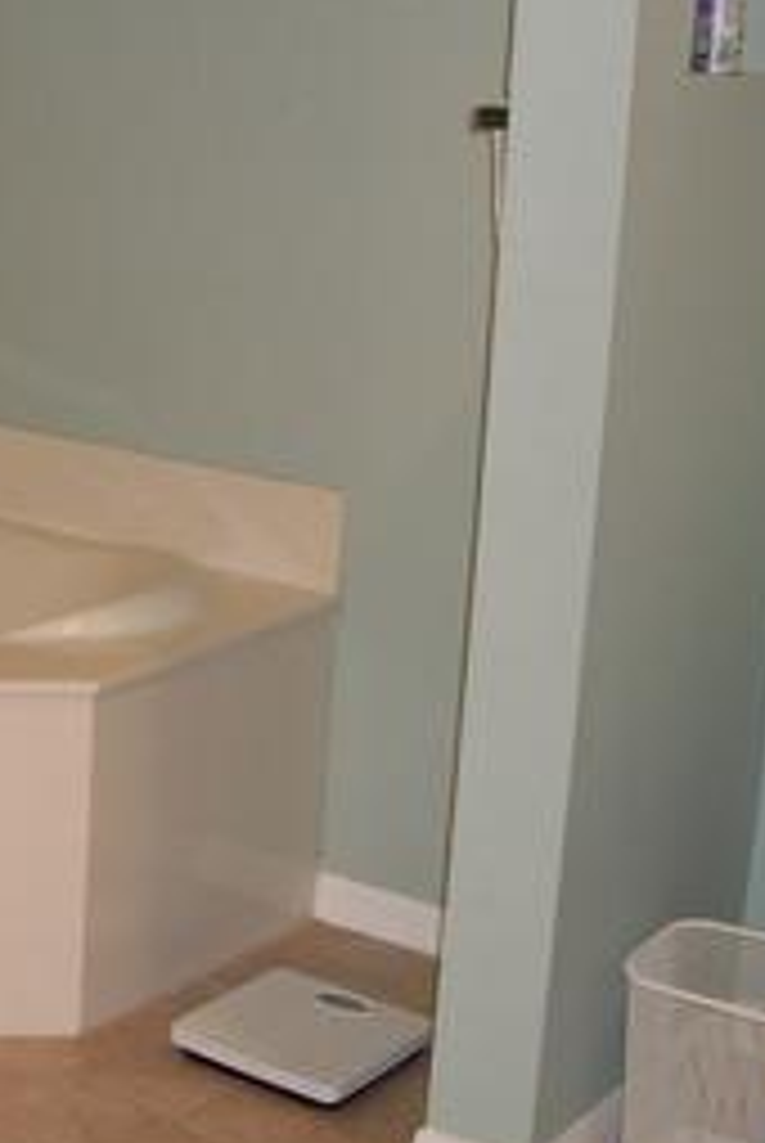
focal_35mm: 67
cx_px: 27
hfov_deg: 19.8
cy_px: 558
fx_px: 2130
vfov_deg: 30.0
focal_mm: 5.7
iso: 80
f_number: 2.9
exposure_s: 1/30
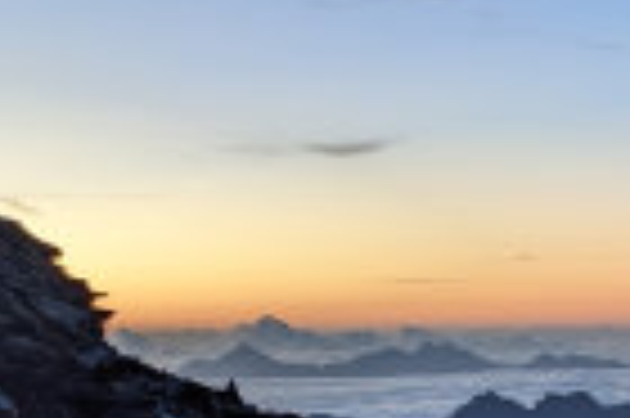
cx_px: 1233
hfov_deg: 14.2
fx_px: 2150
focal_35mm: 123
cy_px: 470
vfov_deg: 11.0
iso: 76
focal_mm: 4.38
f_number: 1.73
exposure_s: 1/25
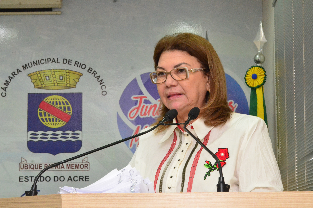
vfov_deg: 13.0
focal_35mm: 105
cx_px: 156
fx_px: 911
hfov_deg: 19.5
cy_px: 104
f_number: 11
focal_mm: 70
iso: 5000
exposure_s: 1/80
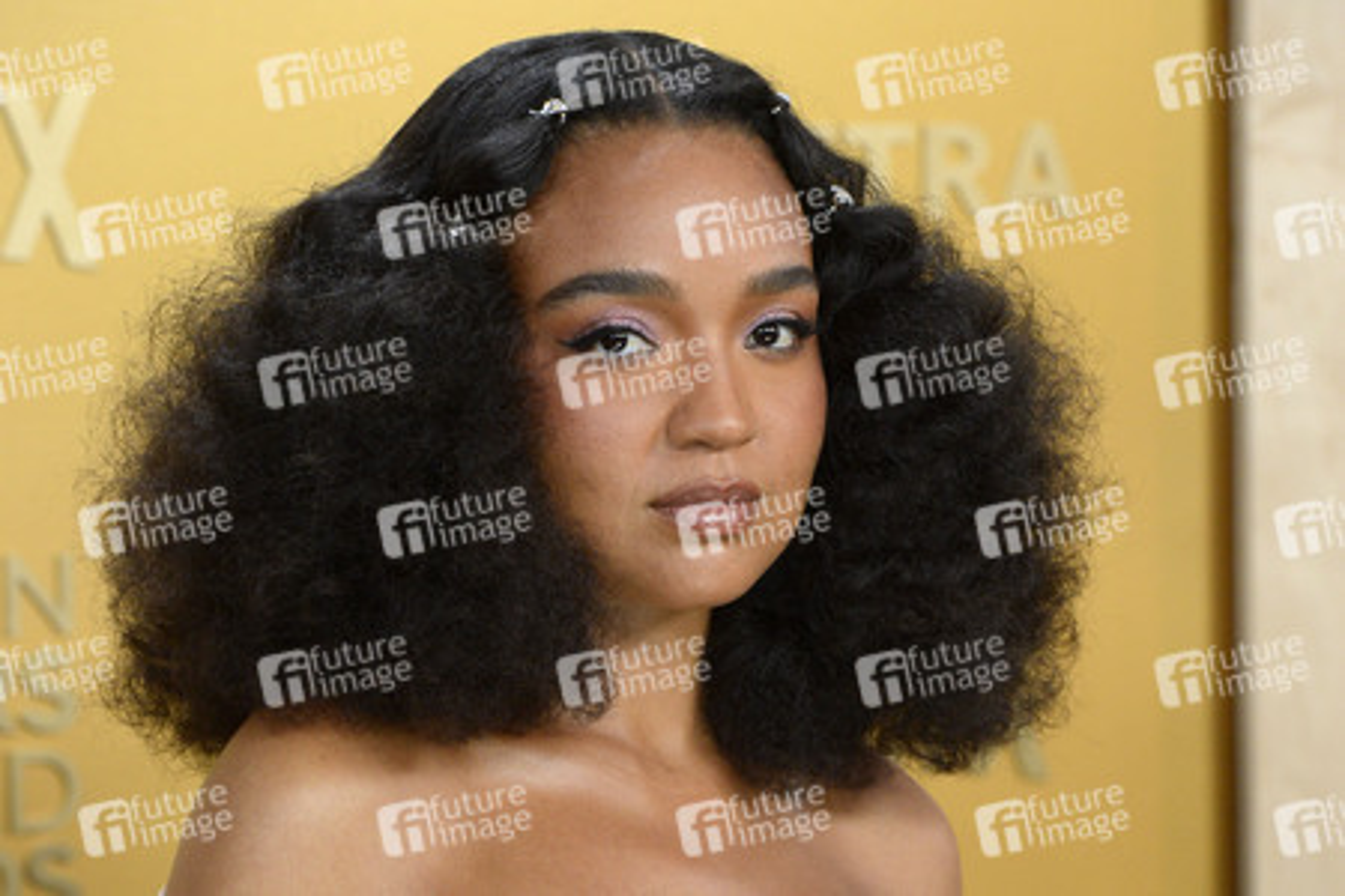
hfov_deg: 15.2
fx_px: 5043
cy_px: 448
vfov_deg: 10.2
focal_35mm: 135
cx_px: 672
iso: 2500
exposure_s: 1/250
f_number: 5.6
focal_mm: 135
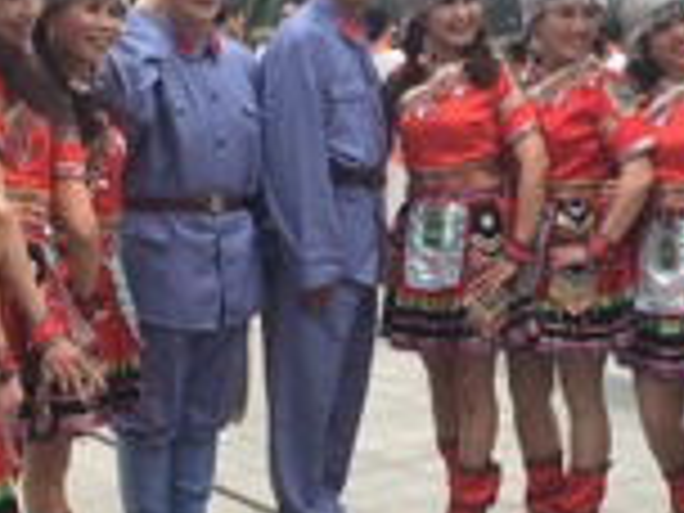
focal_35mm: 87
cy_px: 220
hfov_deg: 22.4
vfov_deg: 17.0
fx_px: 1719
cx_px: 446
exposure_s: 1/456
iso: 32
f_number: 2.2
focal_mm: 4.12
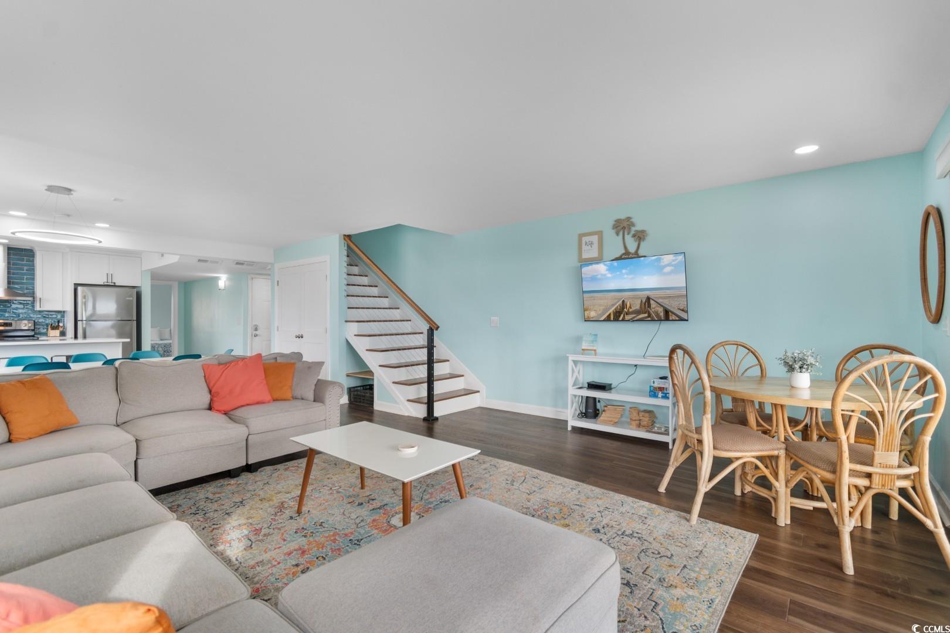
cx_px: 475
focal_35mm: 15
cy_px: 316
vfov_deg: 77.3
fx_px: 396
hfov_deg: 100.4
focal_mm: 10
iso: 100
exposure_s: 1/60
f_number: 4.5
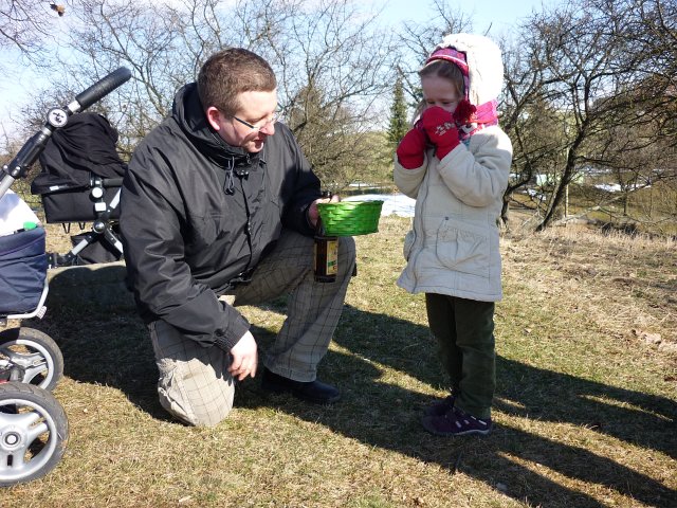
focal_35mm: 33
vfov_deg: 42.9
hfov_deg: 55.4
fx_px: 645
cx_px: 338
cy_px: 254
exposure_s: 1/500
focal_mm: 5.5
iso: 80
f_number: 2.8
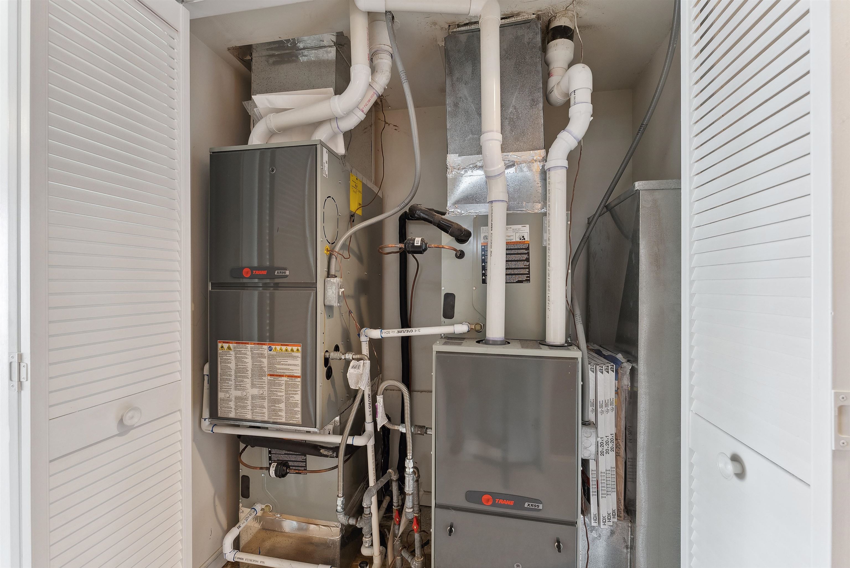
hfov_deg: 100.4
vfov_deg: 77.4
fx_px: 354
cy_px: 284
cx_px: 425
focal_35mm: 15
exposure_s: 1/5
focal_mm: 15
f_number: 7.1
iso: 640
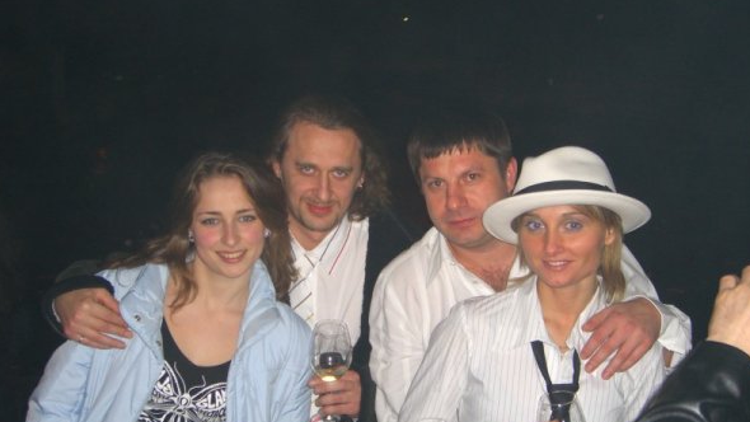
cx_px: 376
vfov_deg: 23.5
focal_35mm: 51
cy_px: 239
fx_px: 1014
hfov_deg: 40.6
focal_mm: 9.5
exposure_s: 1/60
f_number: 3.1
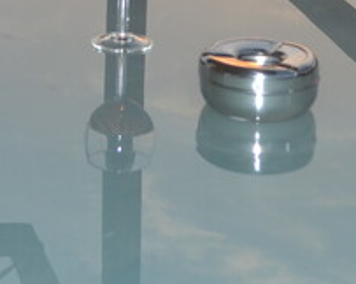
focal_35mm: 142
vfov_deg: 10.1
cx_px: 123
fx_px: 1495
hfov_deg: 13.6
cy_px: -273
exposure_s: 1/160
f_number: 4
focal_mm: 20
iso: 100
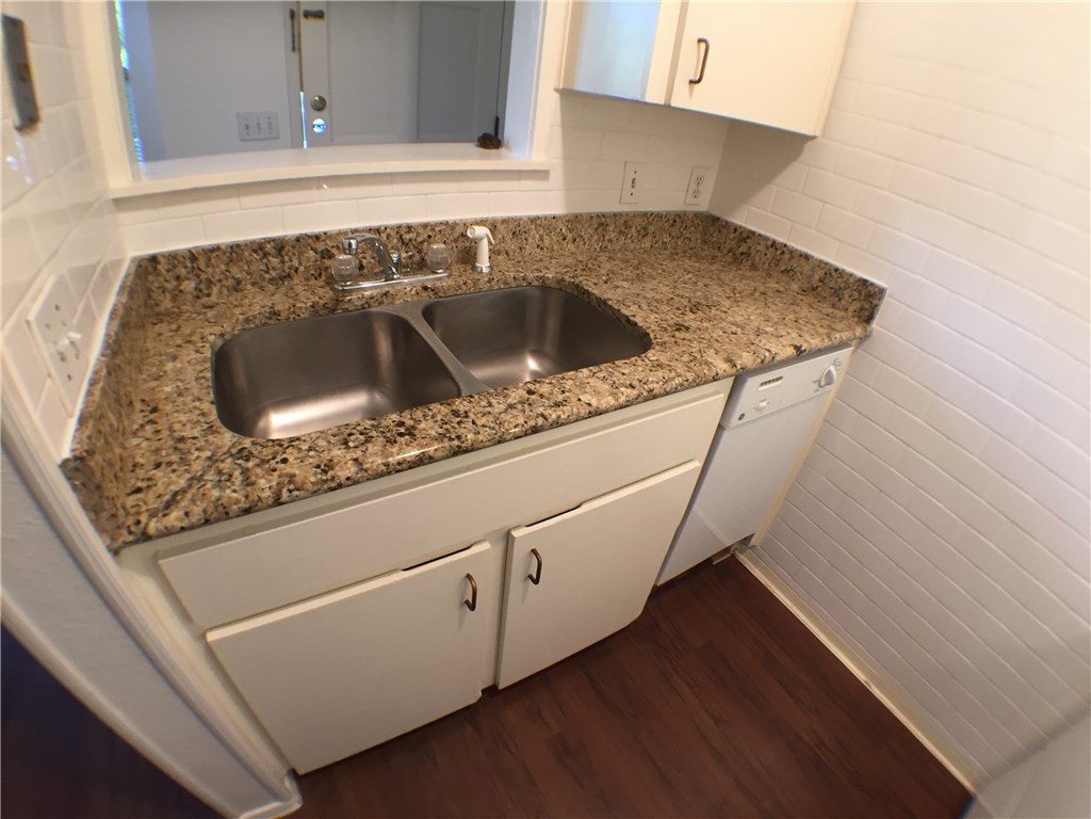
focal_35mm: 29
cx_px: 546
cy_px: 410
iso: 80
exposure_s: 1/30
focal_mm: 4.15
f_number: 2.2
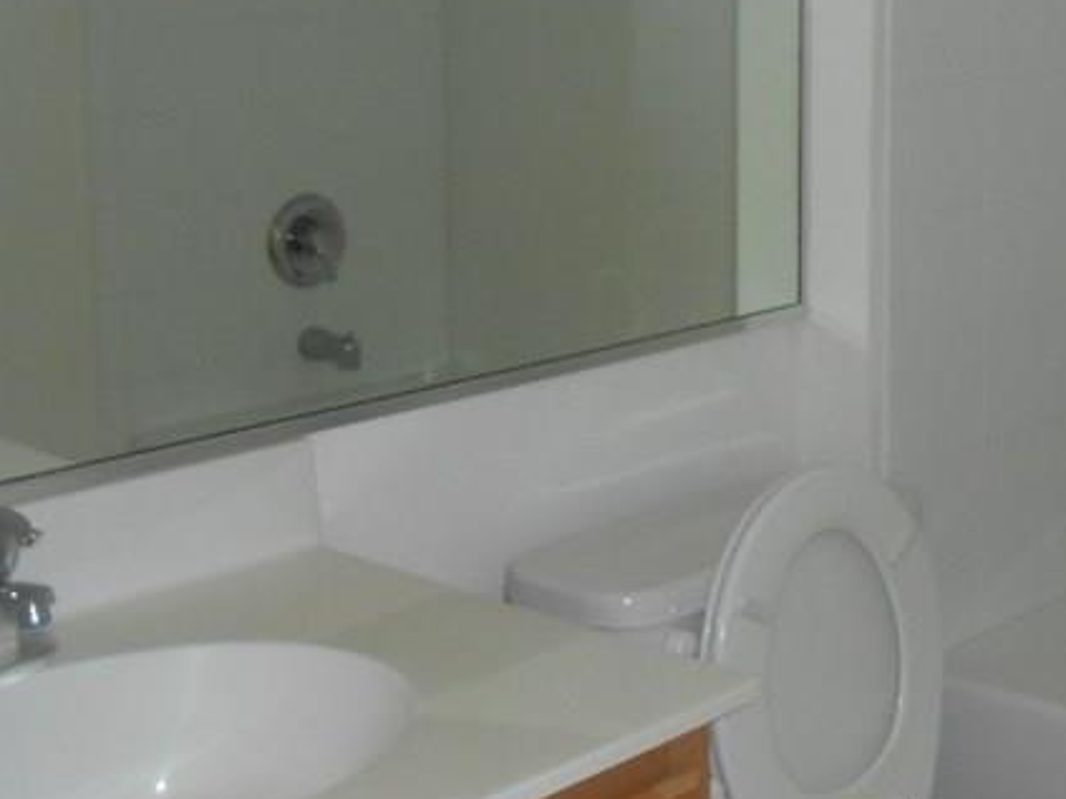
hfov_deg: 30.2
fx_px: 1940
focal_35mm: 63
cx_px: 801
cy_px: 209
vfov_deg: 23.1
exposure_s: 1/25
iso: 200
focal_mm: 4.6
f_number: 3.5
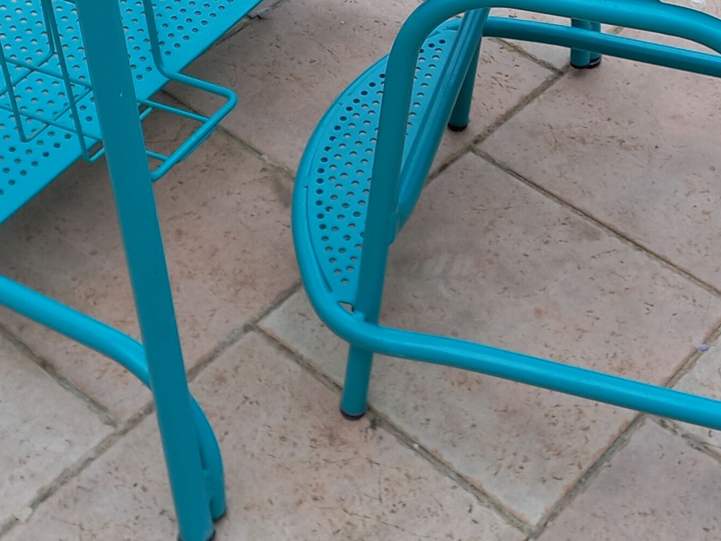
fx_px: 1562
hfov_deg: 26.0
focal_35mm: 75
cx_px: 375
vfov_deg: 18.8
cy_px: -63
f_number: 1.8
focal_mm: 4.65
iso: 50
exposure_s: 1/121
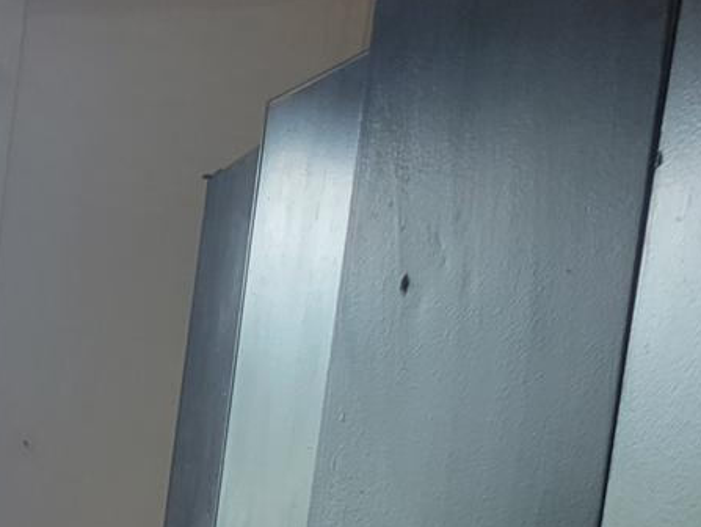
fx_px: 2412
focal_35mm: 119
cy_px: 972
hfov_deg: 13.8
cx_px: -746
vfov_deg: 11.5
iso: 40
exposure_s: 1/120
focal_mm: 5.4
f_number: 1.8
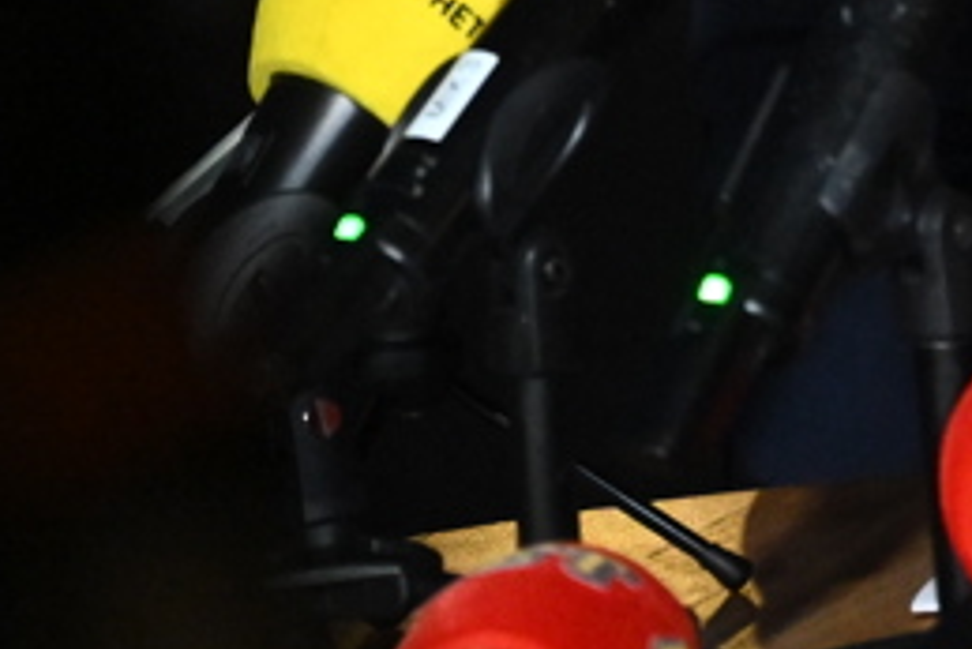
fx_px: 9914
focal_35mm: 367
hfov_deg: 5.6
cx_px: 1497
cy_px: -889
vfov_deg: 3.7
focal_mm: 70
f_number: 2.8
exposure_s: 1/160
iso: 3200
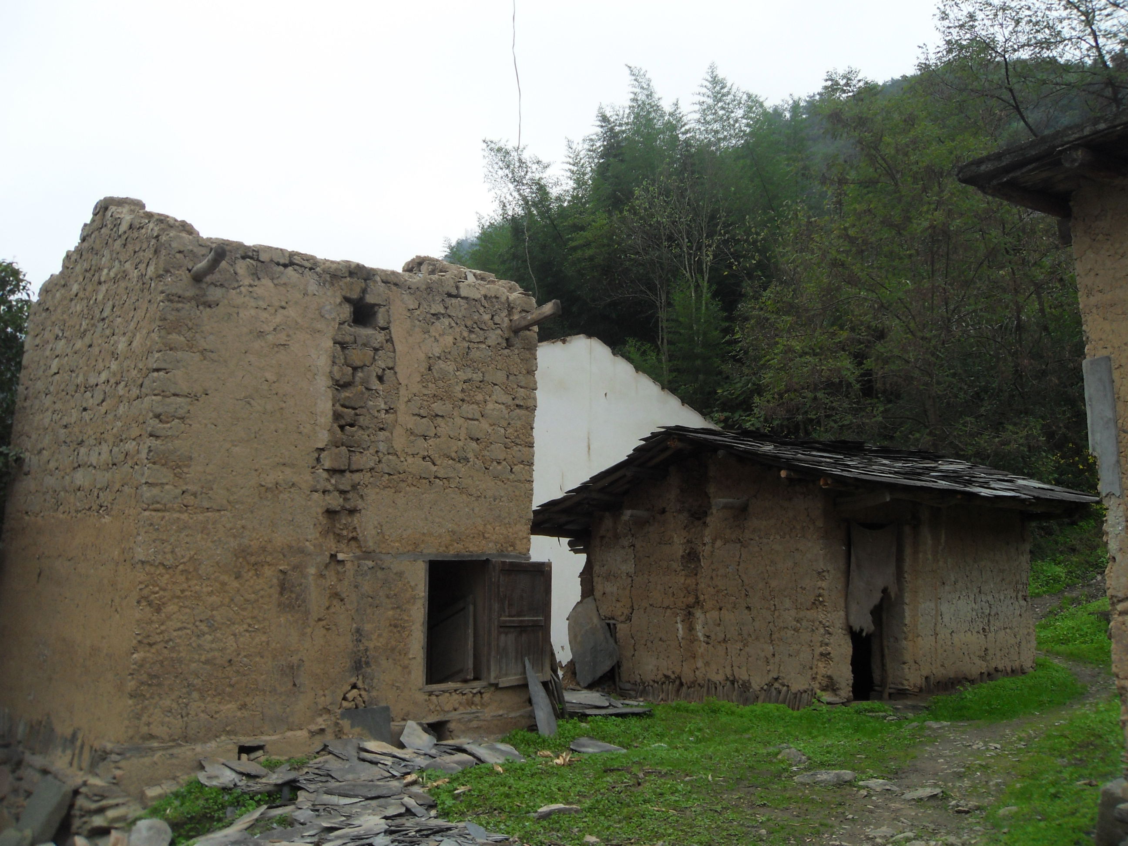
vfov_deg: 40.7
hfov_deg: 52.6
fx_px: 1141
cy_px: 423
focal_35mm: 35
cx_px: 564
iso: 80
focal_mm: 6.3
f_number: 3.5
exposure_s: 1/125
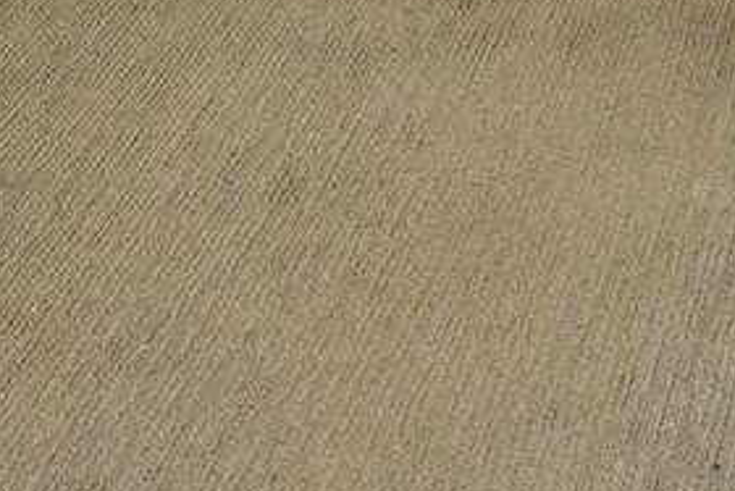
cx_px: 346
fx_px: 2512
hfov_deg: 16.6
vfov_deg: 9.2
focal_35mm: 123
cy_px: -922
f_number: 3.5
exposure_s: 1/60
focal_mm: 18
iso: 800
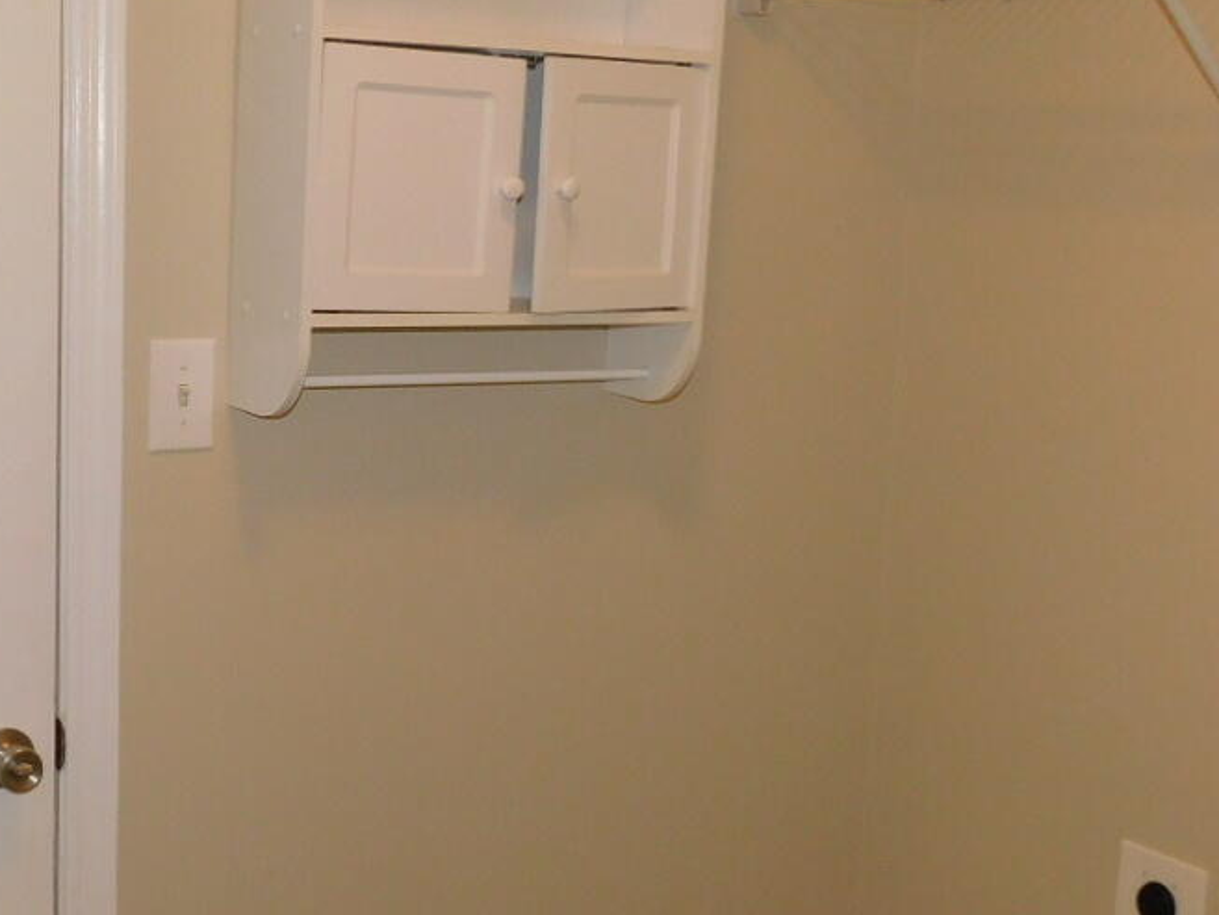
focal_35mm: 56
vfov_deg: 26.1
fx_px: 1972
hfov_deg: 33.9
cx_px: 358
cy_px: 455
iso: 200
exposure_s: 1/30
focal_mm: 4
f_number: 3
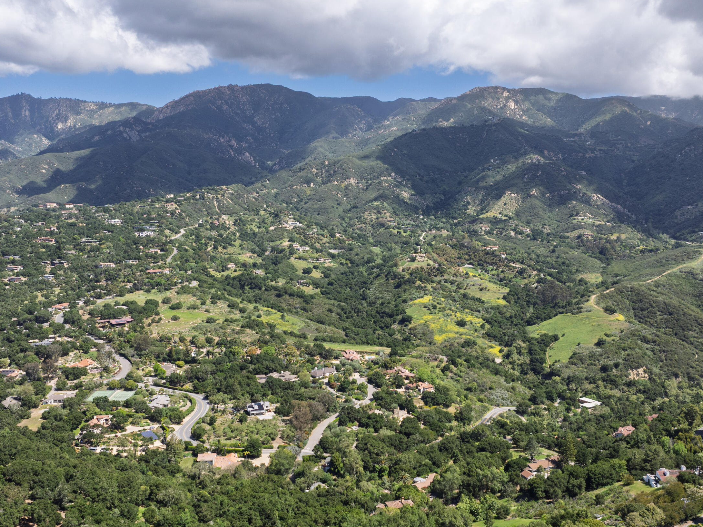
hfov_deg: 55.3
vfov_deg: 42.3
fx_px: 670
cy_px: 353
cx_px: 371
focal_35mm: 33
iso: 100
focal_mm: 12.29
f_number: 2.8
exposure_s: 1/200
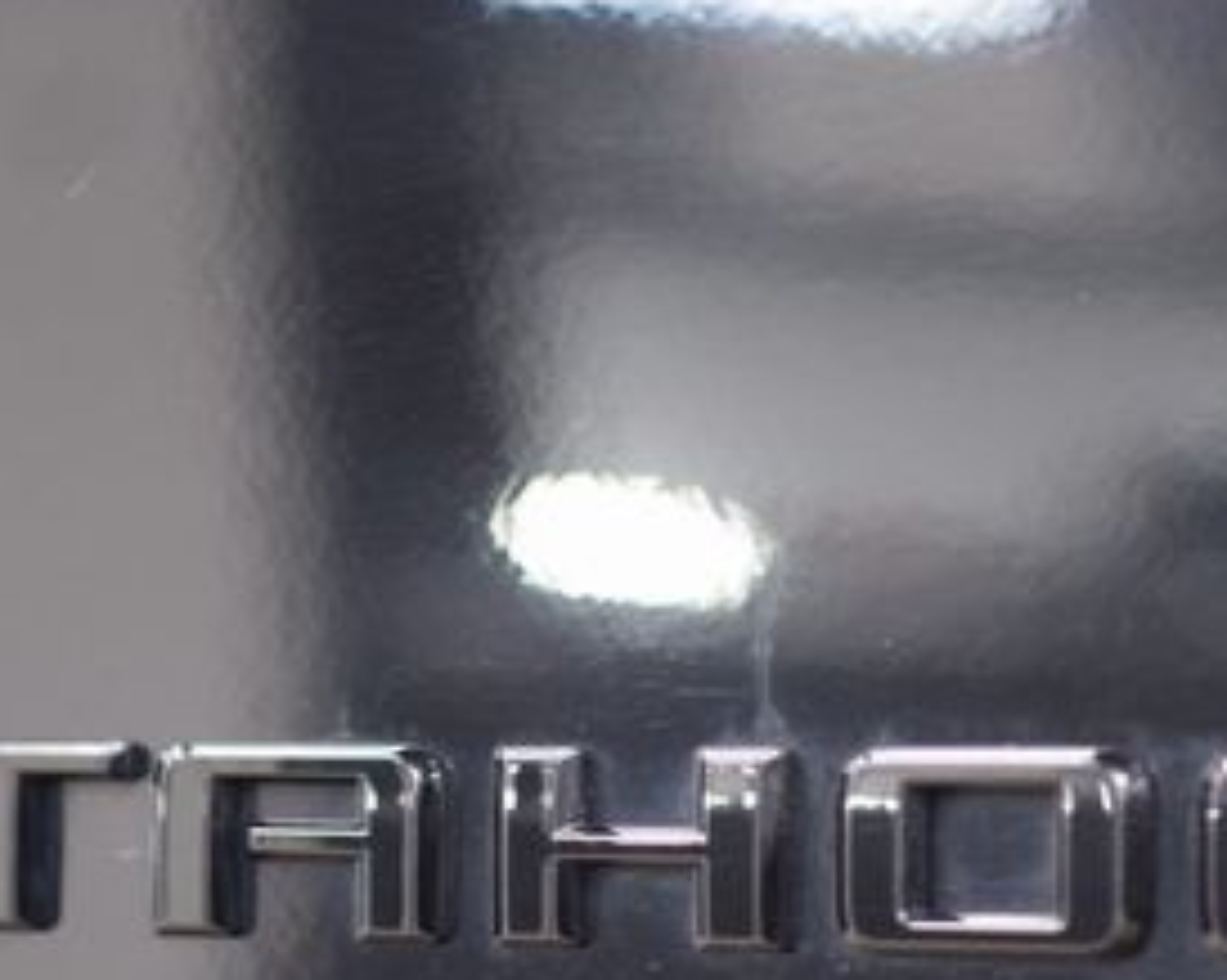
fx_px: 8383
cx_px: 706
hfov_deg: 8.4
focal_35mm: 231
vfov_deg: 6.7
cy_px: 834
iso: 1600
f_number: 2.8
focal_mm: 70
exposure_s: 1/20
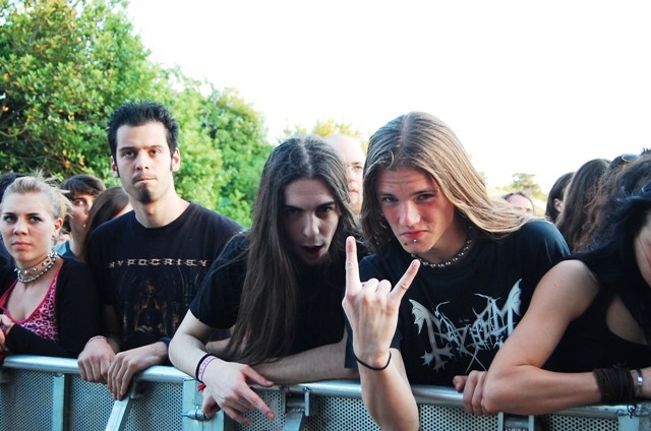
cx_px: 326
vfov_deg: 25.6
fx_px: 947
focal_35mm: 52
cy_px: 216
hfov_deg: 37.9
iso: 400
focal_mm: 35
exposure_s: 1/100
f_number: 4.8
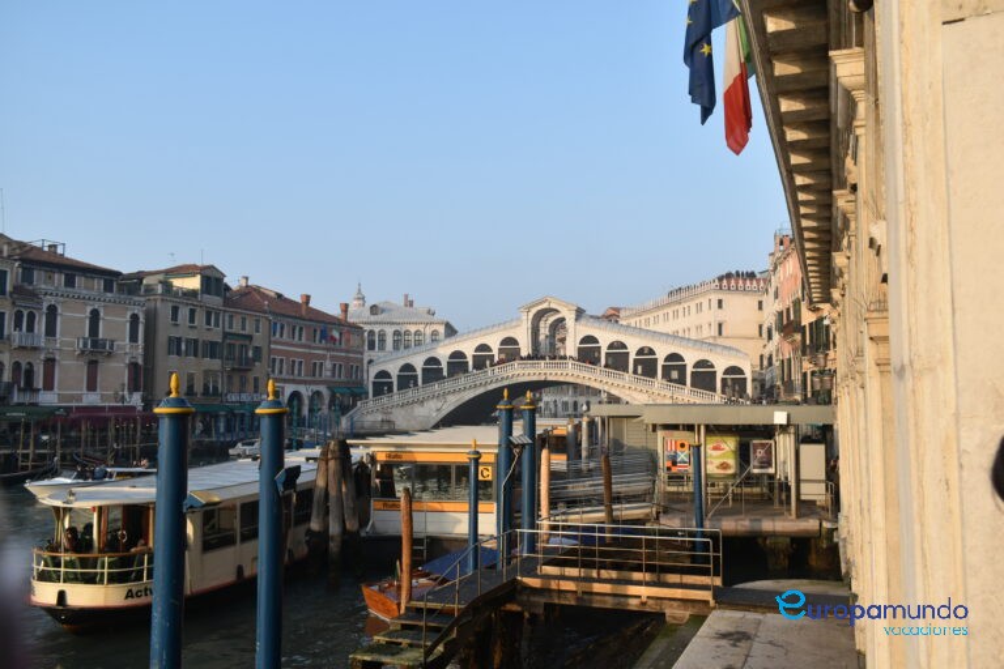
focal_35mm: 30
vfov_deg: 43.6
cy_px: 334
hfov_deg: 61.9
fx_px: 837
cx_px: 502
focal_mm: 20
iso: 200
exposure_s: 1/250
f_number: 7.1
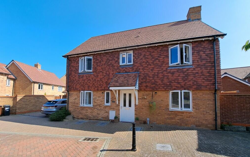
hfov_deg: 105.3
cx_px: 126
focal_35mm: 14
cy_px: 87
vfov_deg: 78.3
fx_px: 95
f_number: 2.2
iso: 50
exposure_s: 1/1083
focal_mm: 1.74
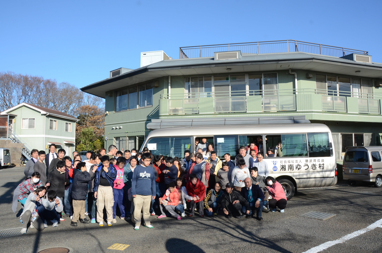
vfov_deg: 47.7
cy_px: 126
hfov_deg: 67.5
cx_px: 191
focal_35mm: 27
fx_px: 286
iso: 400
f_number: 10
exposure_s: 1/400
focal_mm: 18
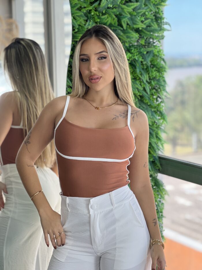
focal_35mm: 77
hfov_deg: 19.1
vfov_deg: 25.3
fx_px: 599
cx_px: 101
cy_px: 135
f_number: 2.8
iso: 80
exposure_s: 1/120
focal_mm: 9
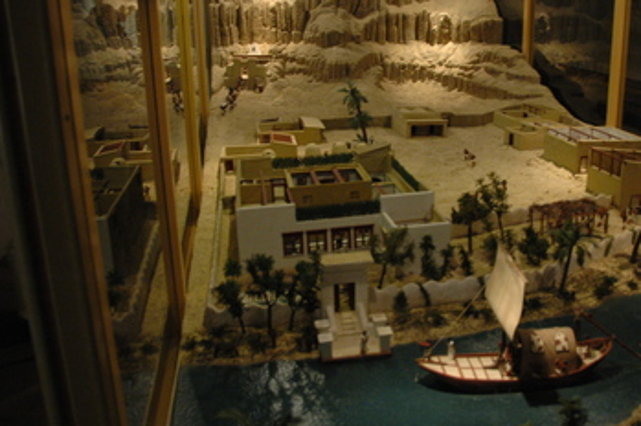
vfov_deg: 38.7
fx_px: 605
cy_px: 182
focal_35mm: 34
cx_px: 395
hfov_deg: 55.3
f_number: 3.5
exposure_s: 1/30
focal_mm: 18
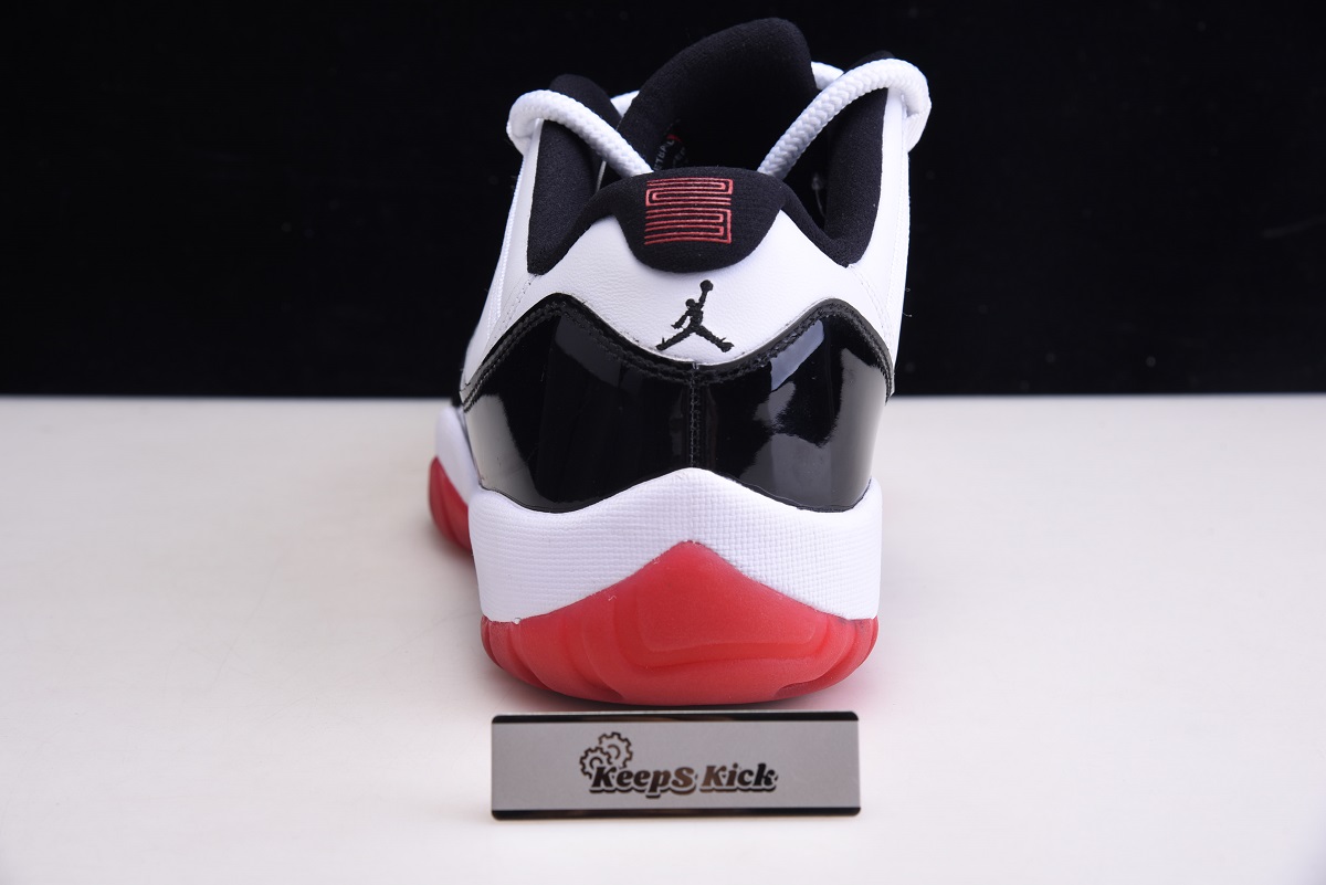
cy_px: 442
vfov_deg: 14.9
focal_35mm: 92
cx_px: 663
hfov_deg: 22.1
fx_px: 3390
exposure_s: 1/125
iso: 100
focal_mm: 92
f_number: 11
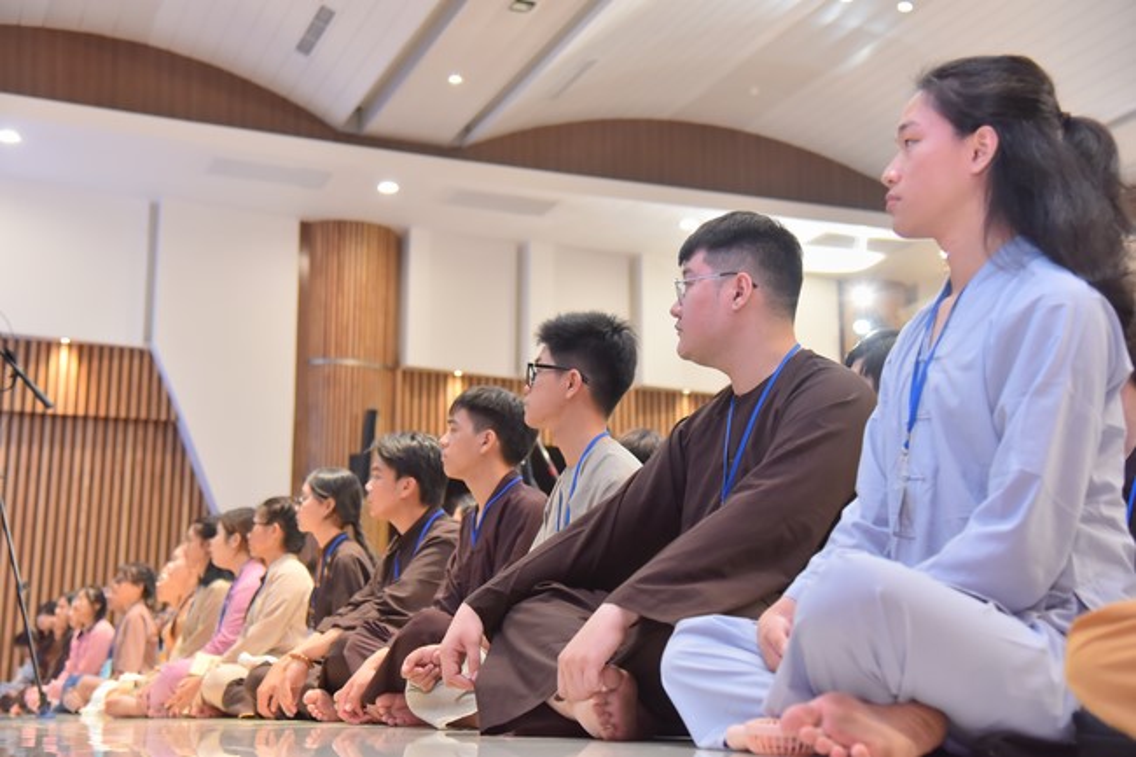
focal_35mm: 52
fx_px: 1640
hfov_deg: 38.2
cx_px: 568
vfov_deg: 26.0
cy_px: 378
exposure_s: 1/80
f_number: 4.5
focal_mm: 52
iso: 1250
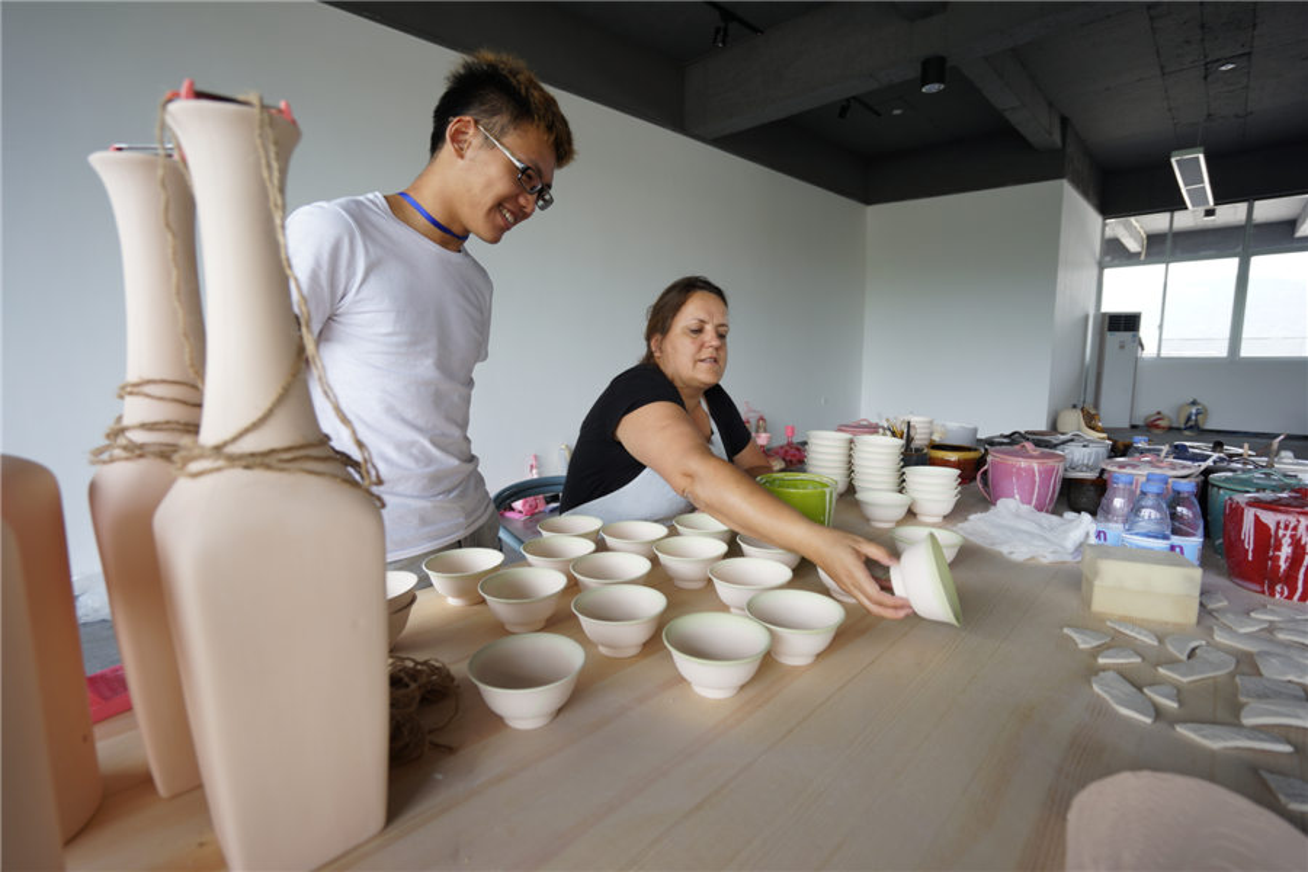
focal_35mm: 16
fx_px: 581
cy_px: 436
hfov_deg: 96.7
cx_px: 654
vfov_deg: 73.7
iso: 100
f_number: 4
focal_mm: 16
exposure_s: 1/60
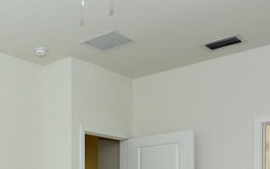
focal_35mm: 51
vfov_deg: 22.7
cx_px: 25
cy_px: 220
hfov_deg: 36.9
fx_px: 376
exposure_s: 1/60
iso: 320
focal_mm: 14
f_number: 5.6
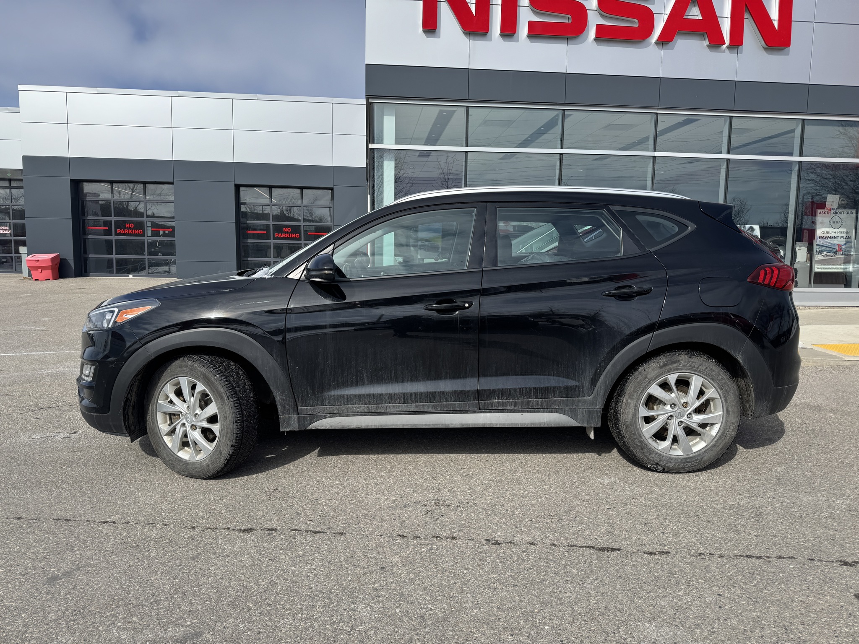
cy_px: 322
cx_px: 430
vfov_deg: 56.8
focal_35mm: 24
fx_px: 596
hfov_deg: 71.6
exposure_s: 1/4310
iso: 80
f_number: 1.78
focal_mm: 6.76
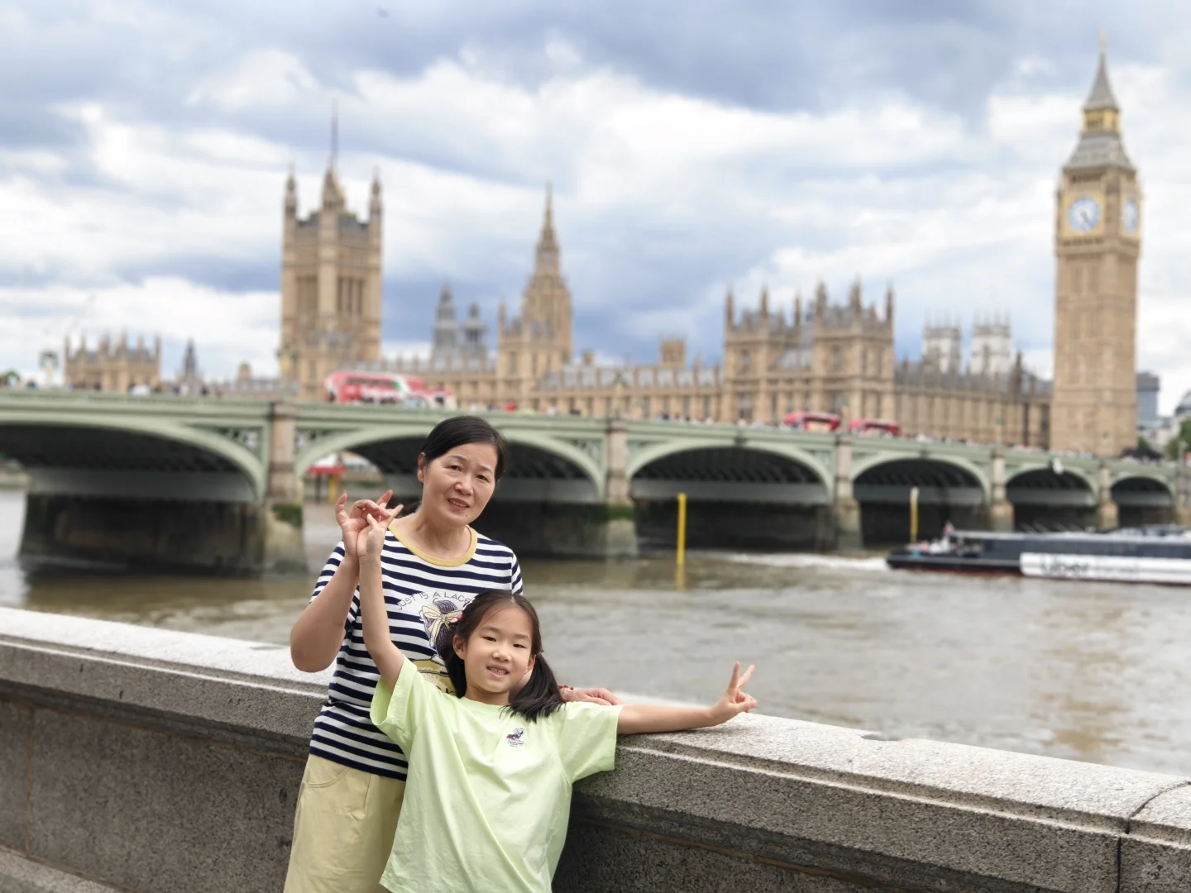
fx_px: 1617
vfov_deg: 30.9
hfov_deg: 40.4
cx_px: 596
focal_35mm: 47
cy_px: 446
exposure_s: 1/200
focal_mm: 8.67
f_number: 4.5
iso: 64
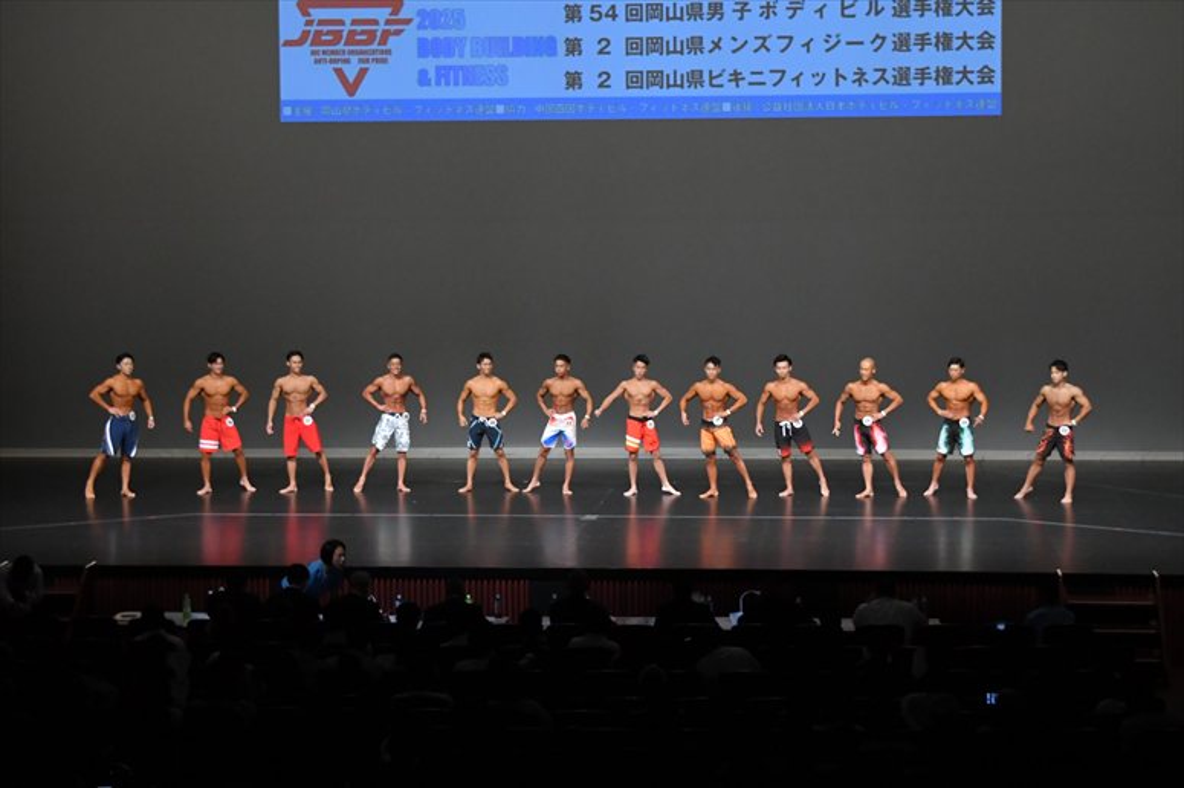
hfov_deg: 27.0
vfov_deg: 18.2
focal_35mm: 75
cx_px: 592
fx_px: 2465
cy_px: 394
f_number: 5.6
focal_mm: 50
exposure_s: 1/400
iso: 4000
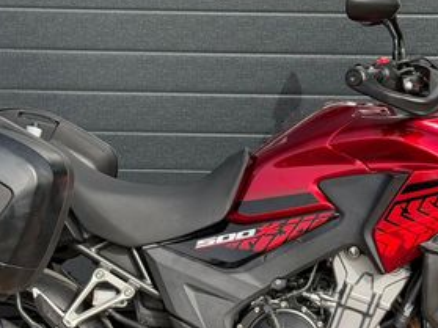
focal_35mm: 110
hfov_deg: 17.9
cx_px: 239
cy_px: 207
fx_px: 1391
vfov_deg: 13.4
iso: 80
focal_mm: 6.76
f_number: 1.78
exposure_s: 1/1980
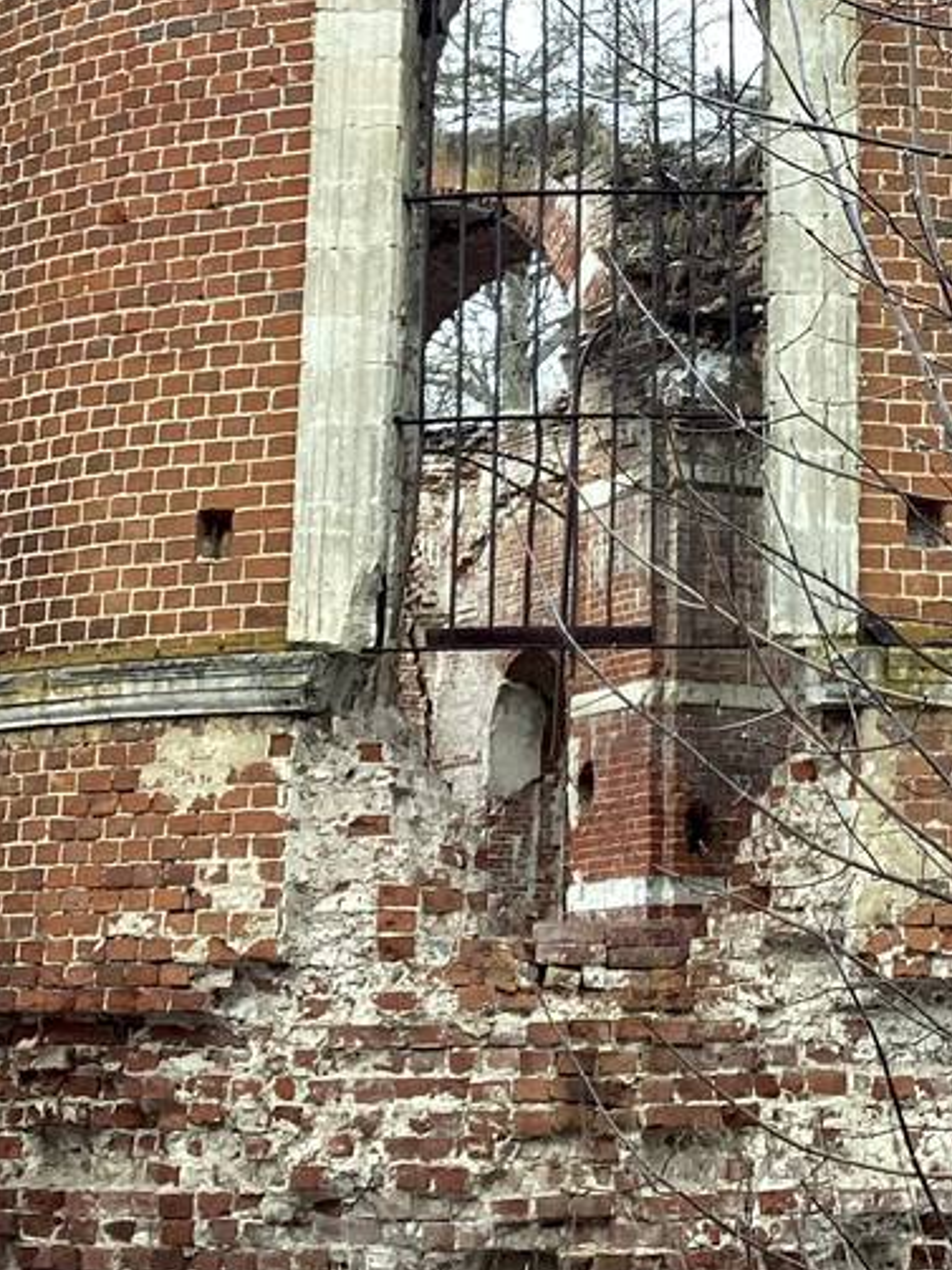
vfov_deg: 25.8
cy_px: 230
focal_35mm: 74
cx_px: 806
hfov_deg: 19.6
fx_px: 2715
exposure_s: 1/60
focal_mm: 3.3
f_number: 2.4
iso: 100
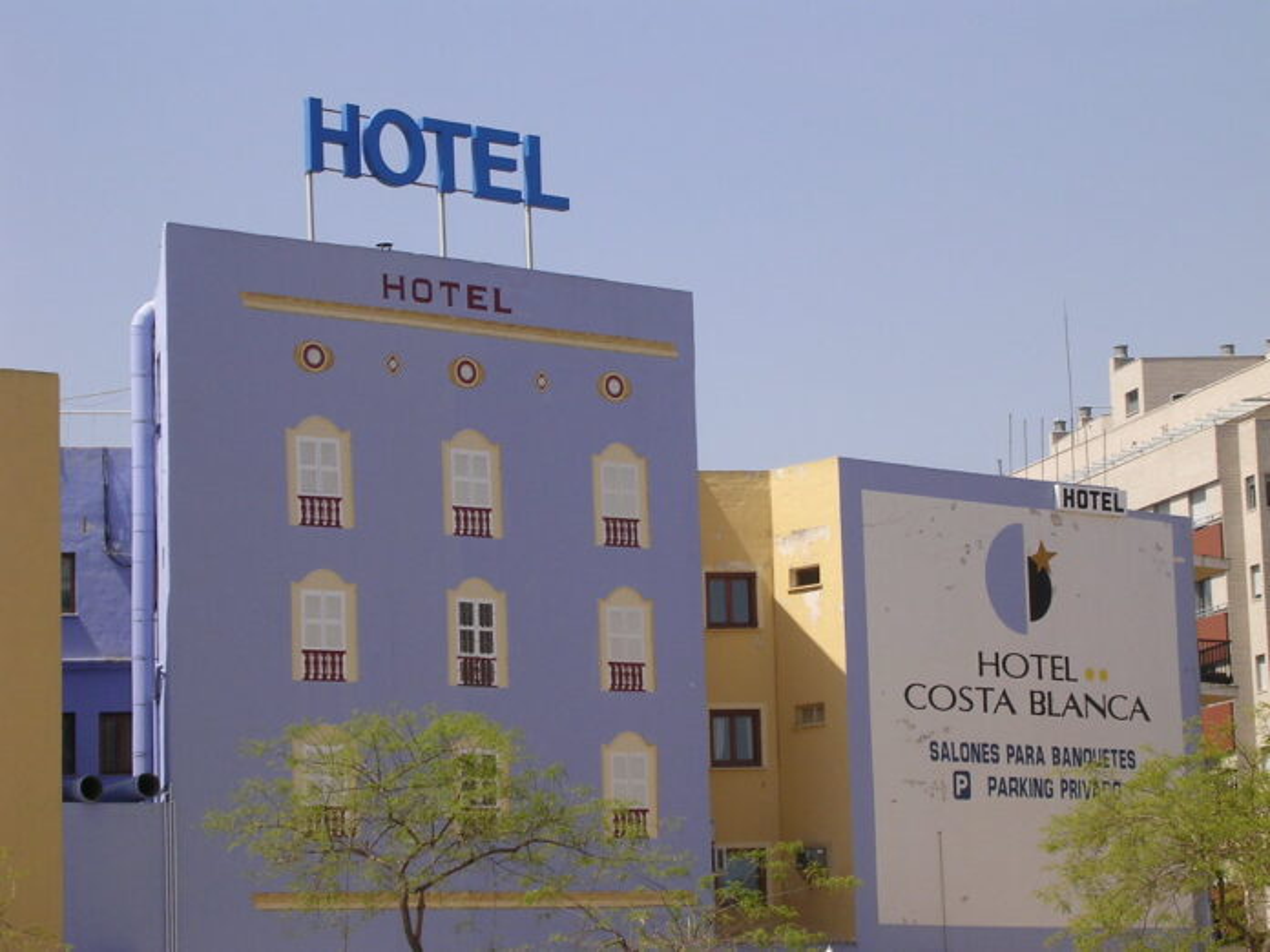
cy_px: 476
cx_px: 635
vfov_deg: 14.1
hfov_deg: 18.7
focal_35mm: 105
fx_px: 3852
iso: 100
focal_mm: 15.9
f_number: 4.6
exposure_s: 1/452
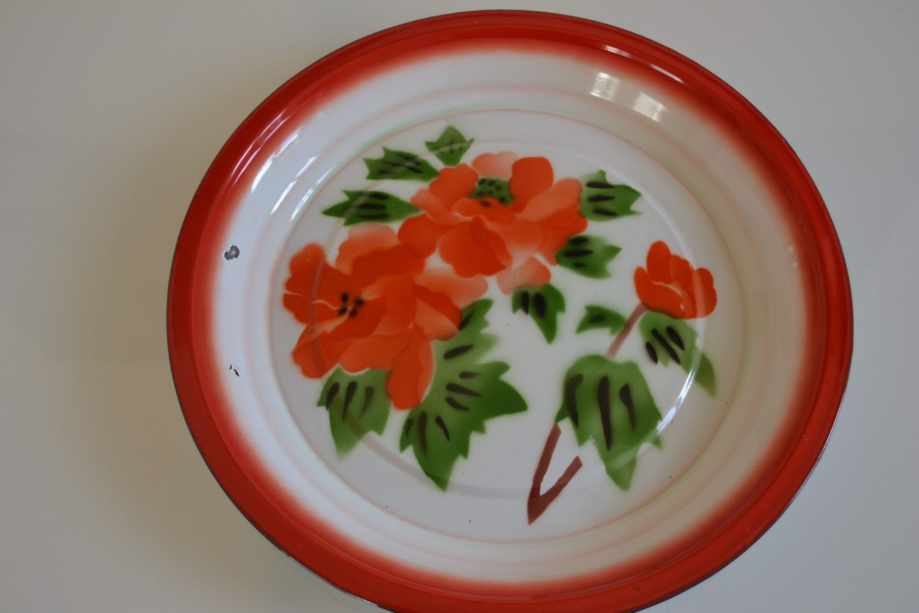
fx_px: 996
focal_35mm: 39
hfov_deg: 49.6
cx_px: 460
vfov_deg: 34.2
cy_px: 306
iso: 320
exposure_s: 1/125
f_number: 5.6
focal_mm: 26
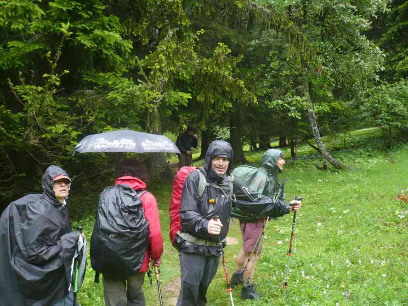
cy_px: 153
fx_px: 413
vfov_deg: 40.7
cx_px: 204
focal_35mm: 35
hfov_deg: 52.6
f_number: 2.8
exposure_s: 1/50
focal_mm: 5.8
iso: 100
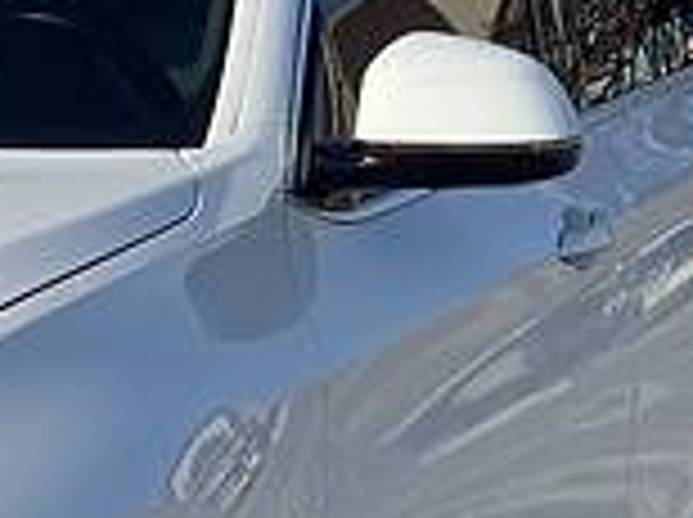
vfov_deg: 5.5
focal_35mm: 271
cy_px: 333
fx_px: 5417
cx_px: -392
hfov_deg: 7.2
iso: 16
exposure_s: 1/1229
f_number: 2.4
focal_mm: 6
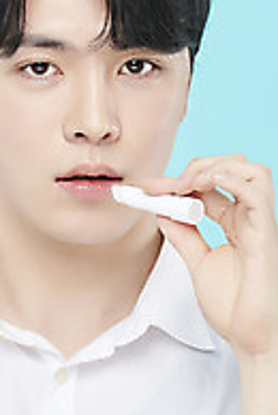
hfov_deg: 3.3
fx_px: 4755
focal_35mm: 412
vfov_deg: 5.0
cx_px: 46
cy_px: 156
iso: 64
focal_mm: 200
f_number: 7.1
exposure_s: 1/125
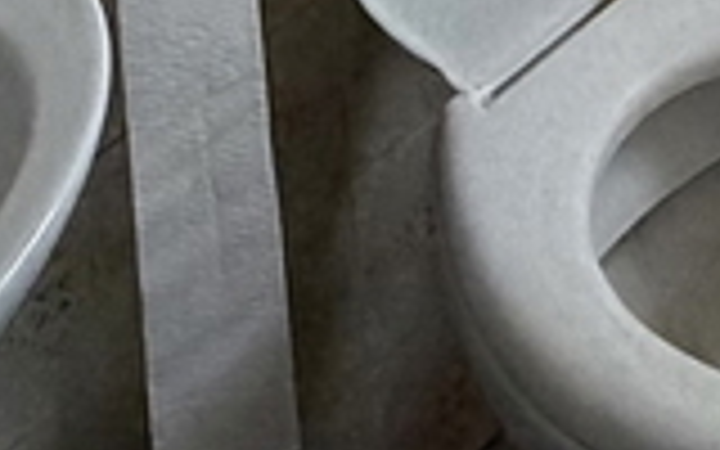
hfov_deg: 17.4
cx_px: 981
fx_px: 2178
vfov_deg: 7.5
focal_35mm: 111
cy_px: -1440
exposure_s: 1/121
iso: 200
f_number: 2.2
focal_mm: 2.22
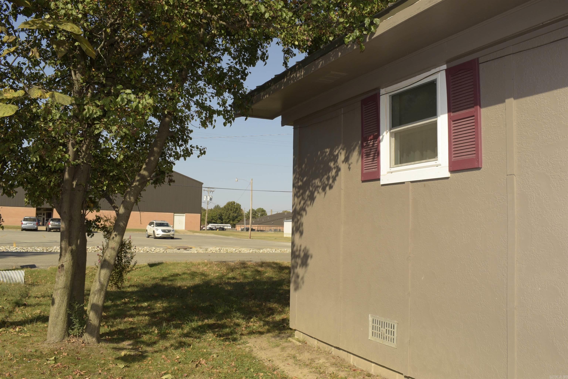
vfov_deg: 40.0
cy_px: 190
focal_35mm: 33
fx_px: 521
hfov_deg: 57.2
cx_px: 284
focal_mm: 22
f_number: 10
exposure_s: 1/200
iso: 125
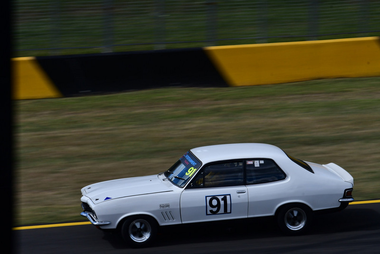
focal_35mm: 202
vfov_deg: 6.8
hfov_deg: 10.2
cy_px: 127
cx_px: 190
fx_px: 2138
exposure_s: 1/250
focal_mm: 135
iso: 500
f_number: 20
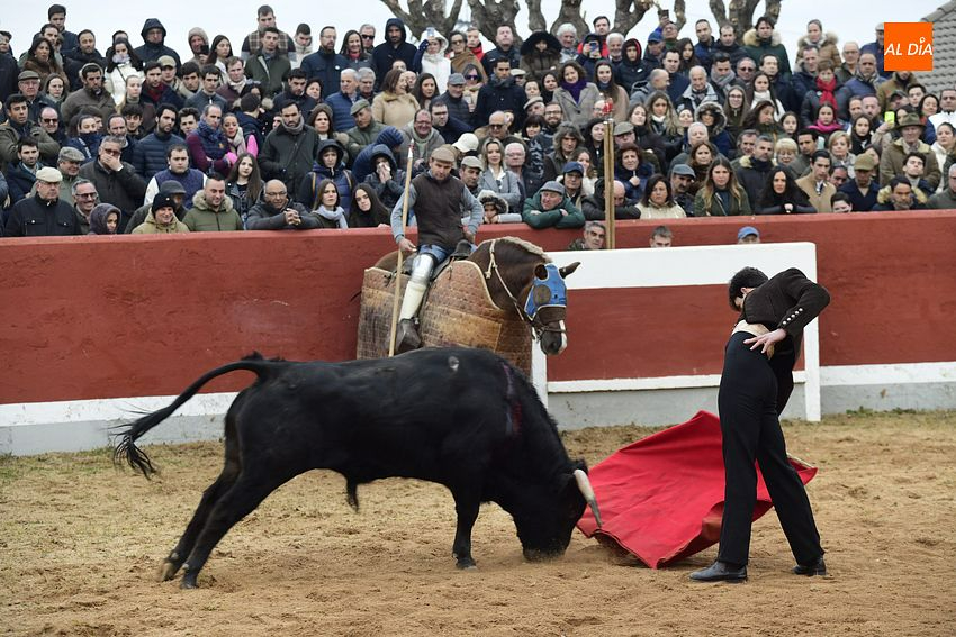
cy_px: 318
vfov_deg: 12.2
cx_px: 478
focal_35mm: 112
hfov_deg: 18.3
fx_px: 2975
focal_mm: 112
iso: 1000
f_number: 4.5
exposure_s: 1/320
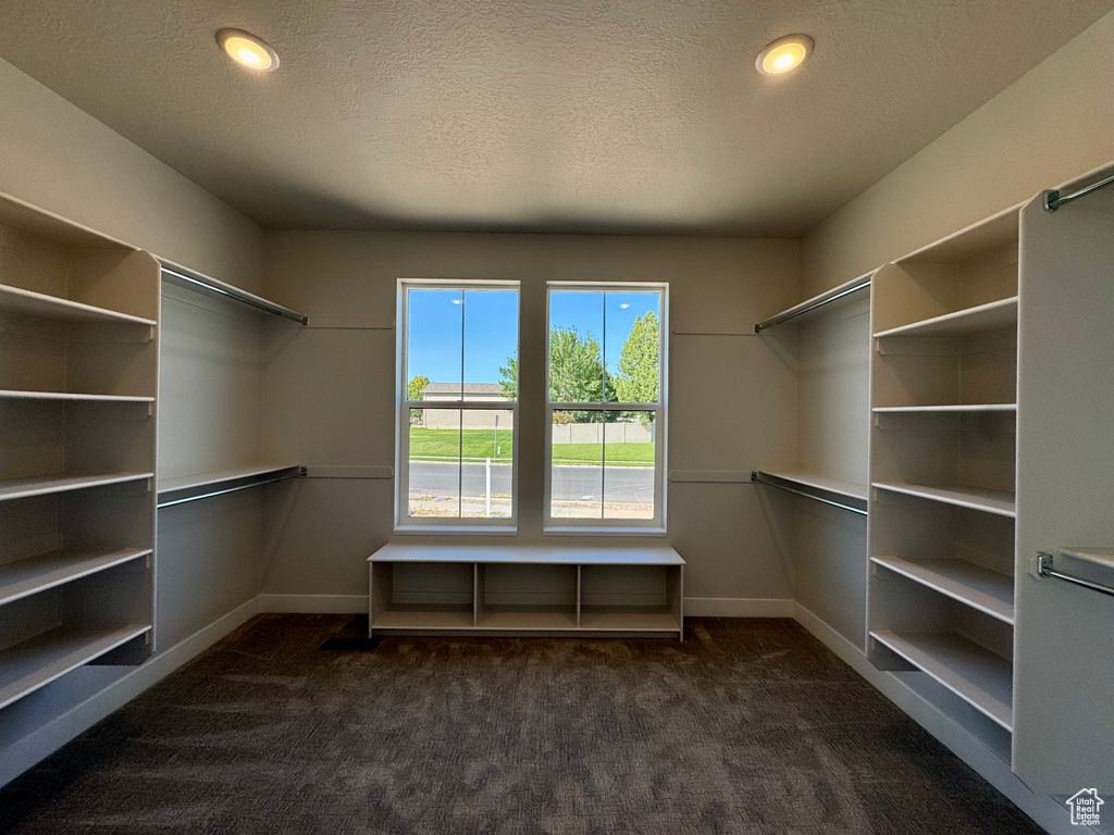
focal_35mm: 14
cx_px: 557
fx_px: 451
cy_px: 418
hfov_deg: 102.1
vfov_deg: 85.7
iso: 40
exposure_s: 1/373
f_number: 2.2
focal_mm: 2.22
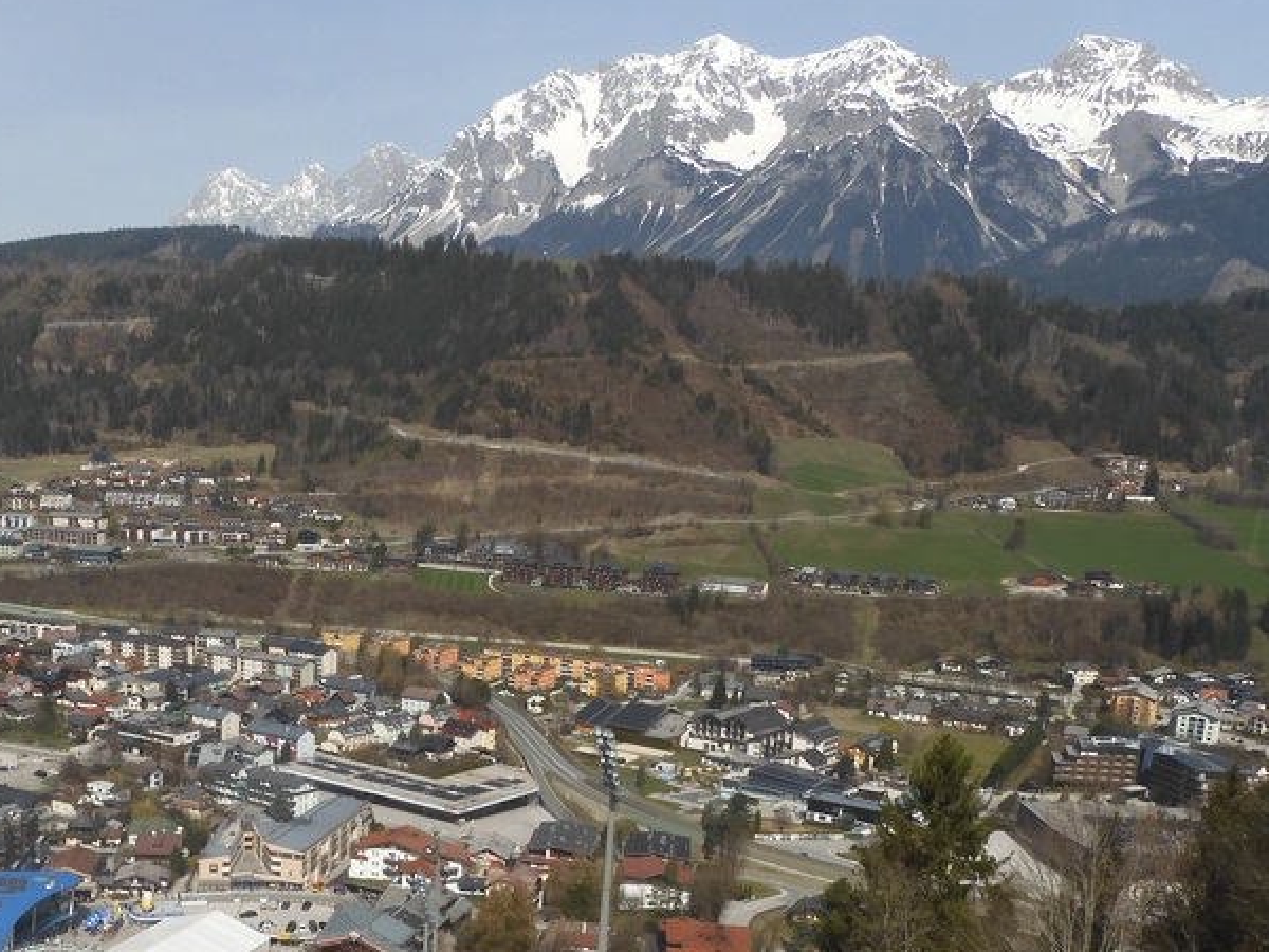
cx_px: 313
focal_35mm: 38
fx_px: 1393
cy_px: 740
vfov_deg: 36.6
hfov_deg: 47.1
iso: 100
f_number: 4
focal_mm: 4.3
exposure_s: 1/1600
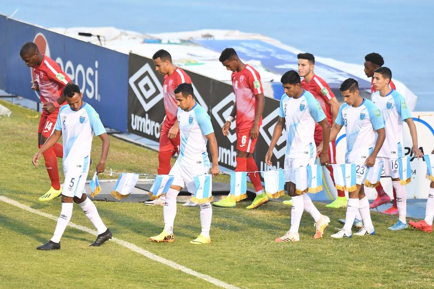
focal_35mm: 450
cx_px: 217
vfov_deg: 3.1
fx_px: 5425
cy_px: 144
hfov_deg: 4.6
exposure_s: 1/640
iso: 1600
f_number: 3.5
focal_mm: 300
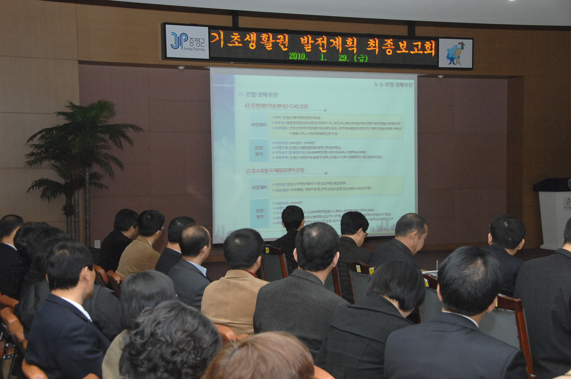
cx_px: 286
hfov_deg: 37.9
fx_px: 832
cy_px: 190
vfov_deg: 25.7
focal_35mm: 52
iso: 800
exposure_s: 1/60
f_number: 6.7
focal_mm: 35
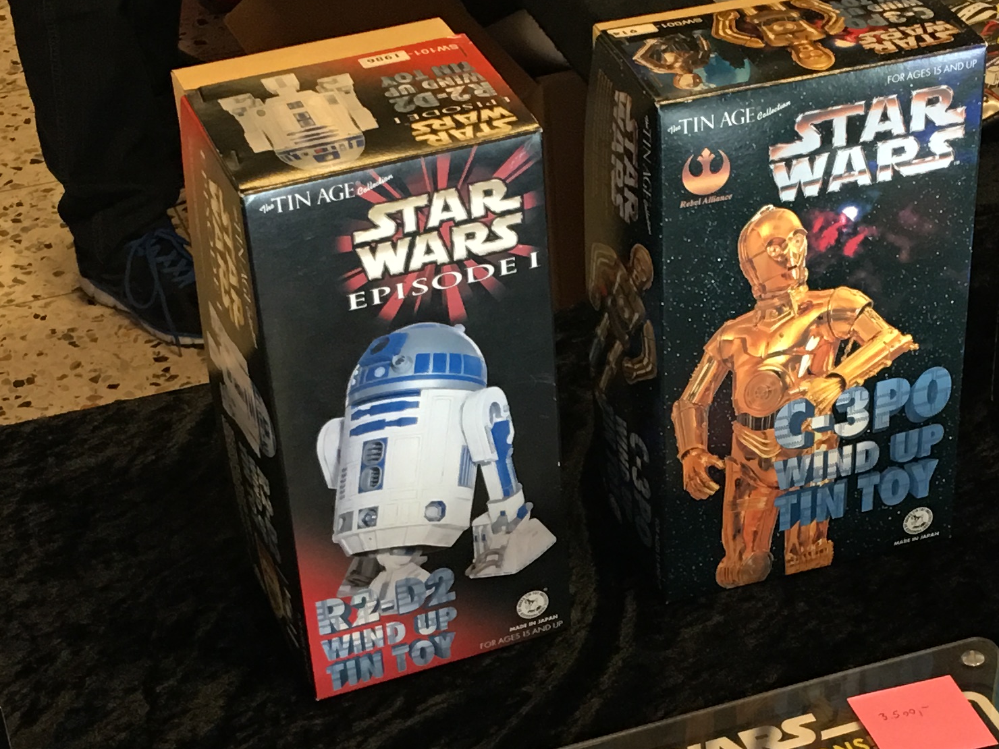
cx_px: 610
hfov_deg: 24.7
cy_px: 568
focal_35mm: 79
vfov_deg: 18.5
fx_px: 2280
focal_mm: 4.15
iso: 80
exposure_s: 1/17
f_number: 2.2
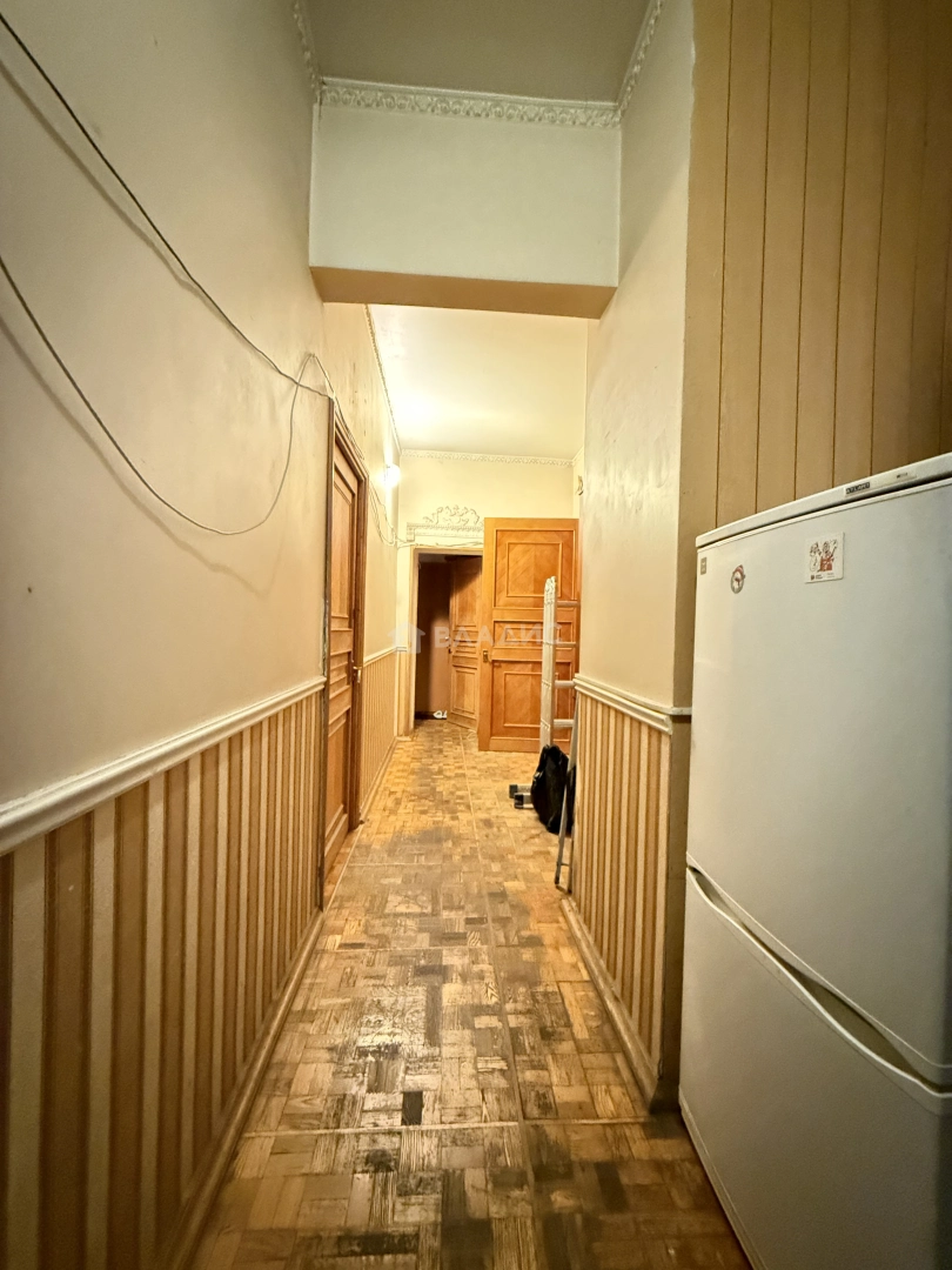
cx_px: 476
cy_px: 635
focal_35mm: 14
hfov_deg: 85.7
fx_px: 513
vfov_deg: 102.1
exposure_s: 1/17
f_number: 2.2
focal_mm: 2.22
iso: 4000
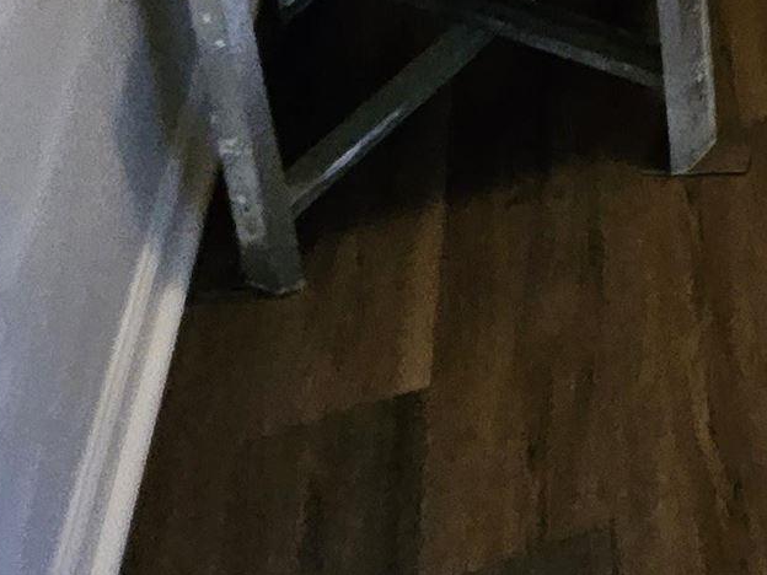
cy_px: -681
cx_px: 1201
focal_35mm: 64
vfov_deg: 15.9
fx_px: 1418
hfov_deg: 23.2
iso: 640
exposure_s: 1/24
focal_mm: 1.7
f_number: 2.2
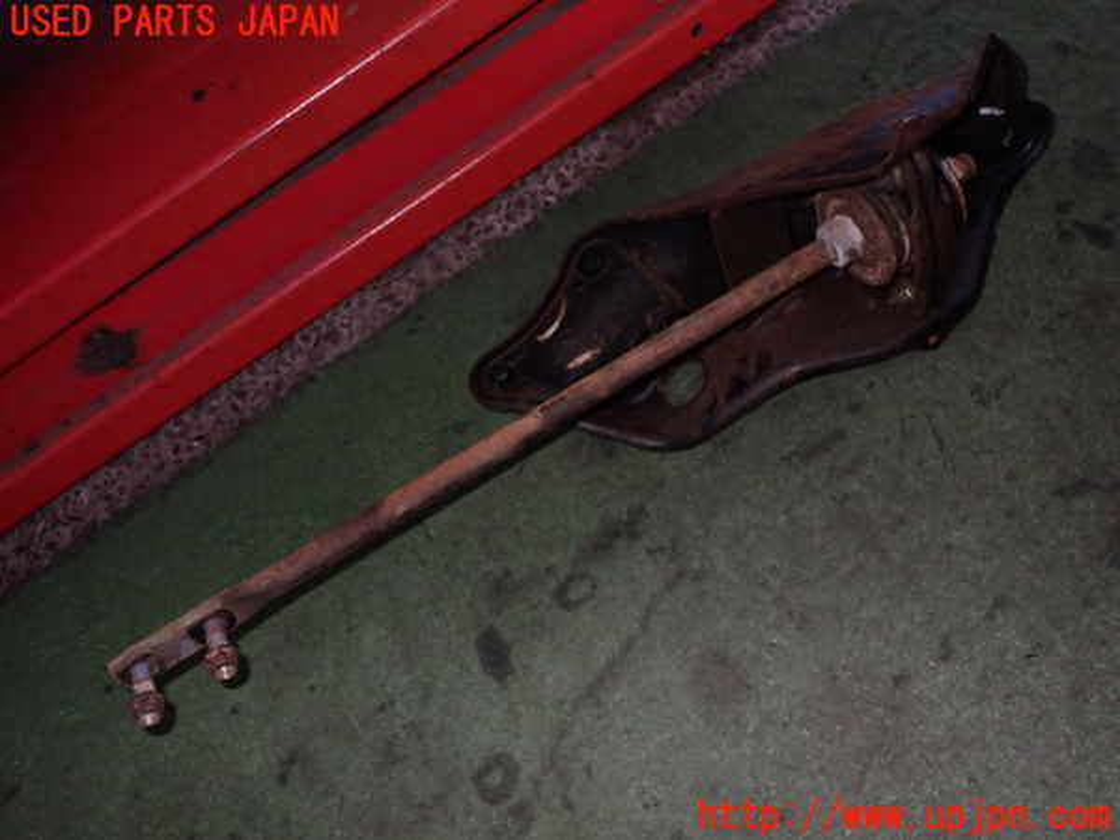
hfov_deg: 60.0
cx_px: 560
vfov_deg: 46.8
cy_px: 420
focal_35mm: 30
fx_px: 971
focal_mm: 5.4
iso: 400
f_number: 6.3
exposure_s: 1/30
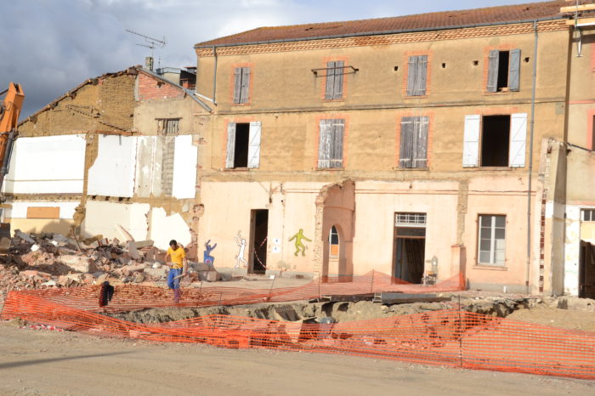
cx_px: 298
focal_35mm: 52
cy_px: 198
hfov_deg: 37.9
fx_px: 867
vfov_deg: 25.7
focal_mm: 35
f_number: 8
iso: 100
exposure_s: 1/250
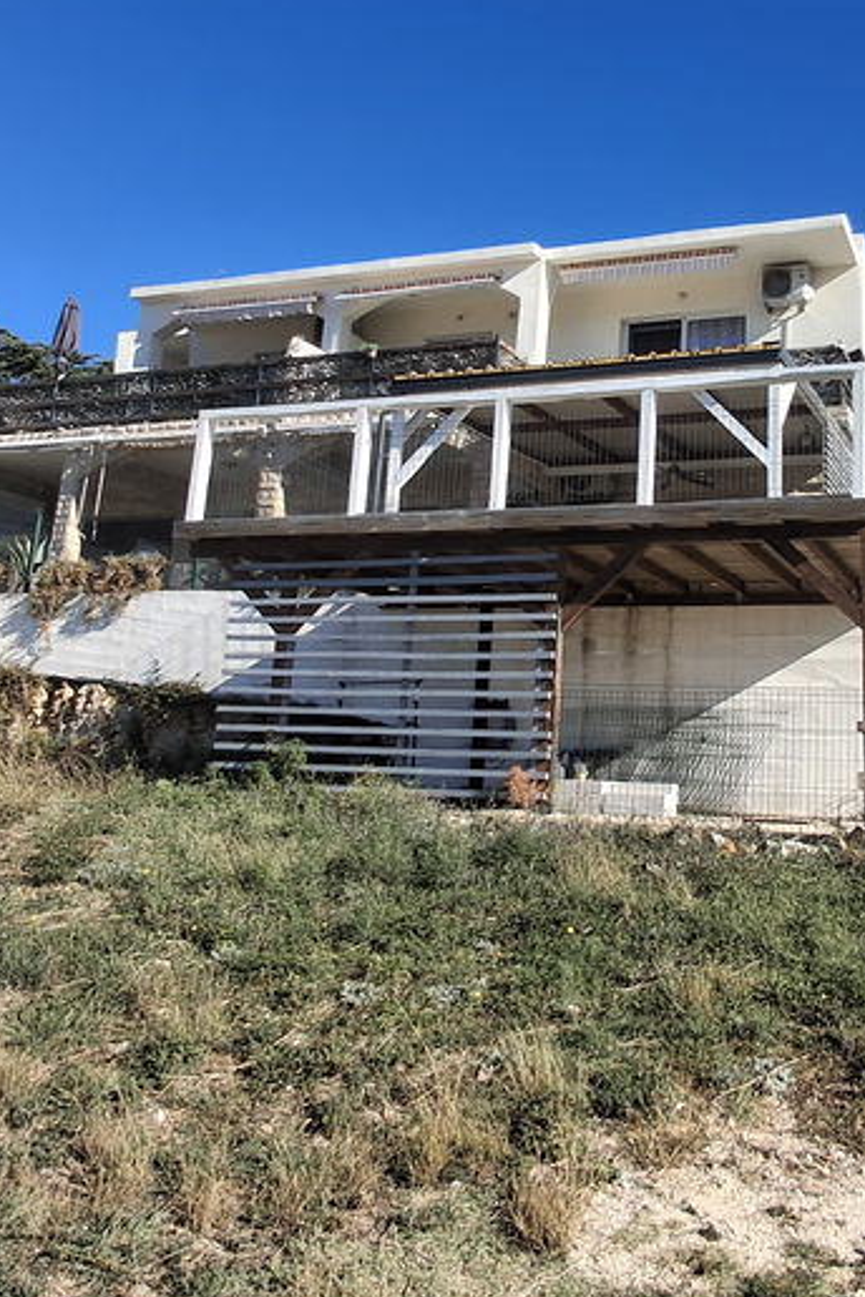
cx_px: 624
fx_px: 1189
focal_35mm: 33
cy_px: 510
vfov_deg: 56.7
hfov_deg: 39.1
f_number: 2.2
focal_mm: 1.64
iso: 40
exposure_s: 1/940
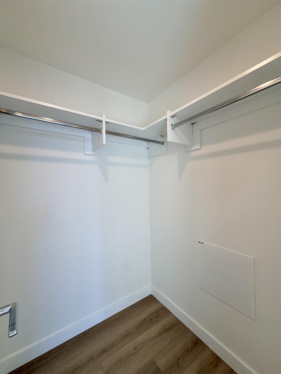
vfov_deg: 102.1
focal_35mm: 14
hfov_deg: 85.7
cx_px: 140
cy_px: 187
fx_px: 152
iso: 100
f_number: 2.2
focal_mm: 2.22
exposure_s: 1/120
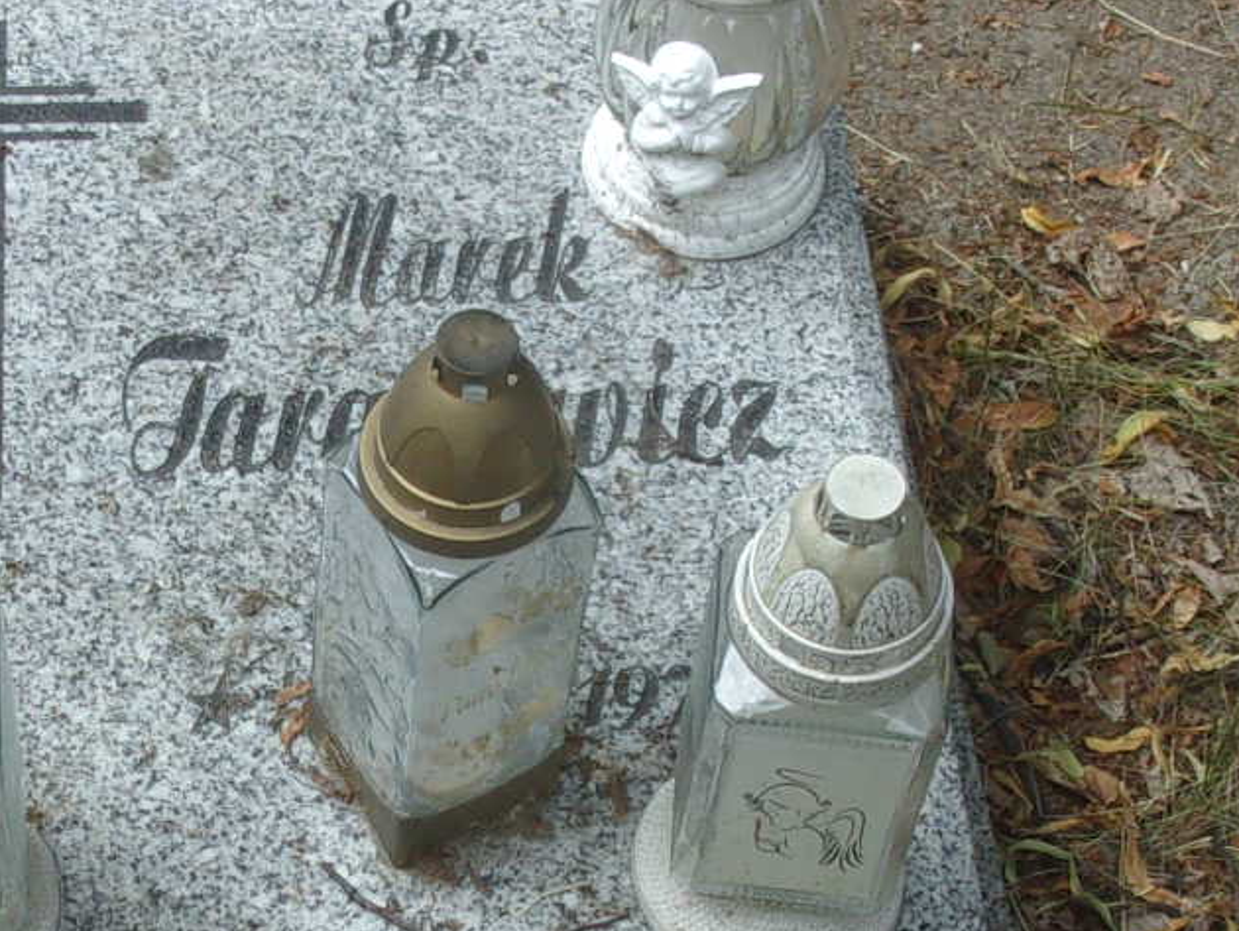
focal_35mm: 91
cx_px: 281
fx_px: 3258
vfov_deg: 16.1
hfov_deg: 21.3
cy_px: 766
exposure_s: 1/180
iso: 80
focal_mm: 5.1
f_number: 3.9
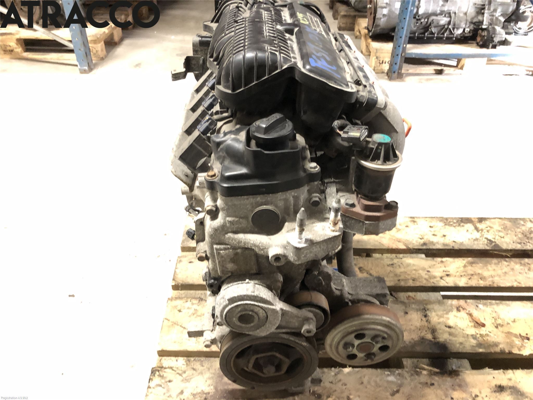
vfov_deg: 49.7
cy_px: 200
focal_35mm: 28
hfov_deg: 63.4
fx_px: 431
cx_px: 266
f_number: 1.8
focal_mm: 3.99
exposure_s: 1/4
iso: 160
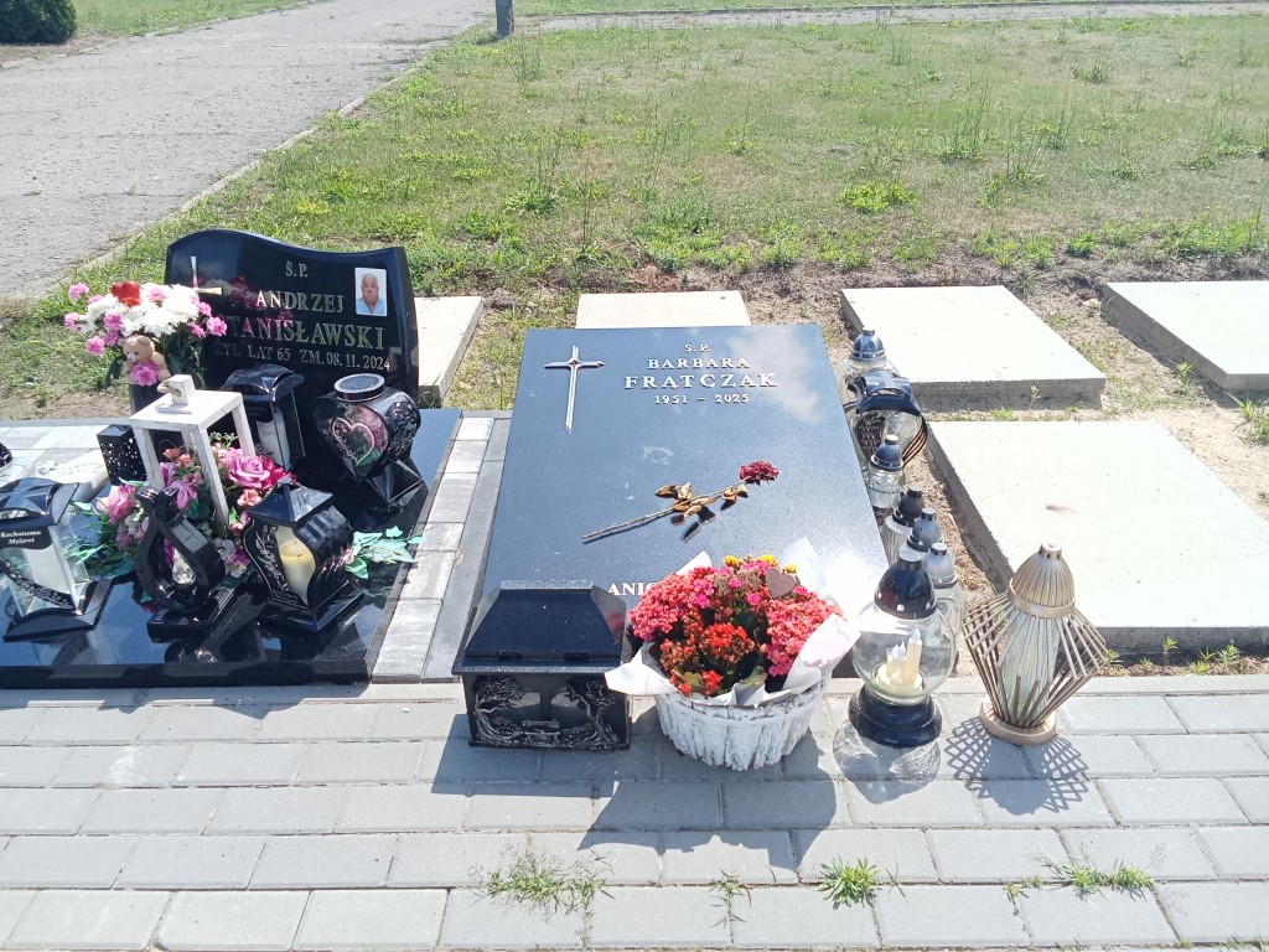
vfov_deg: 51.4
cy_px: 476
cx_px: 634
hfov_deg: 65.3
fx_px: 990
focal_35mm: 27
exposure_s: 1/1236
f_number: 2
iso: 105
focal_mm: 2.79
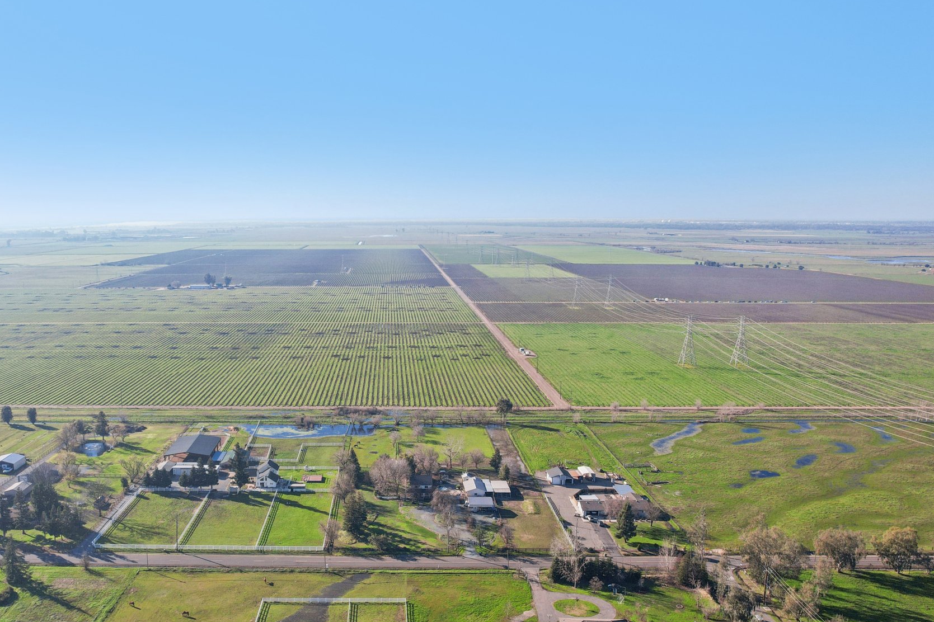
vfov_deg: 47.8
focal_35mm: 27
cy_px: 357
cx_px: 372
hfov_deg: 66.7
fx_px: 700
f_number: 2.8
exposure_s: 1/1500
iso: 100
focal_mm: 8.4
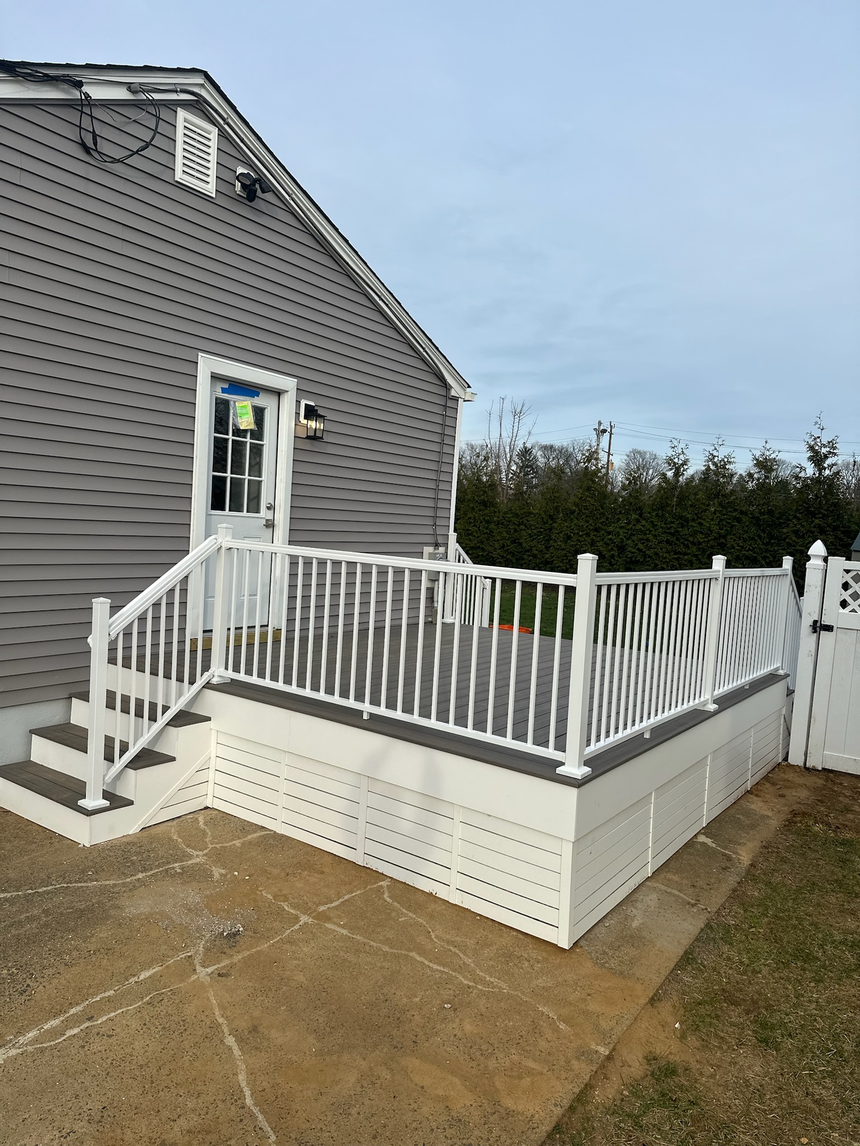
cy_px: 573
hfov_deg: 56.8
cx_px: 430
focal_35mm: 24
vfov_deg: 71.6
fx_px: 795
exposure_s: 1/2591
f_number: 1.78
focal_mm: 6.86
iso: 80
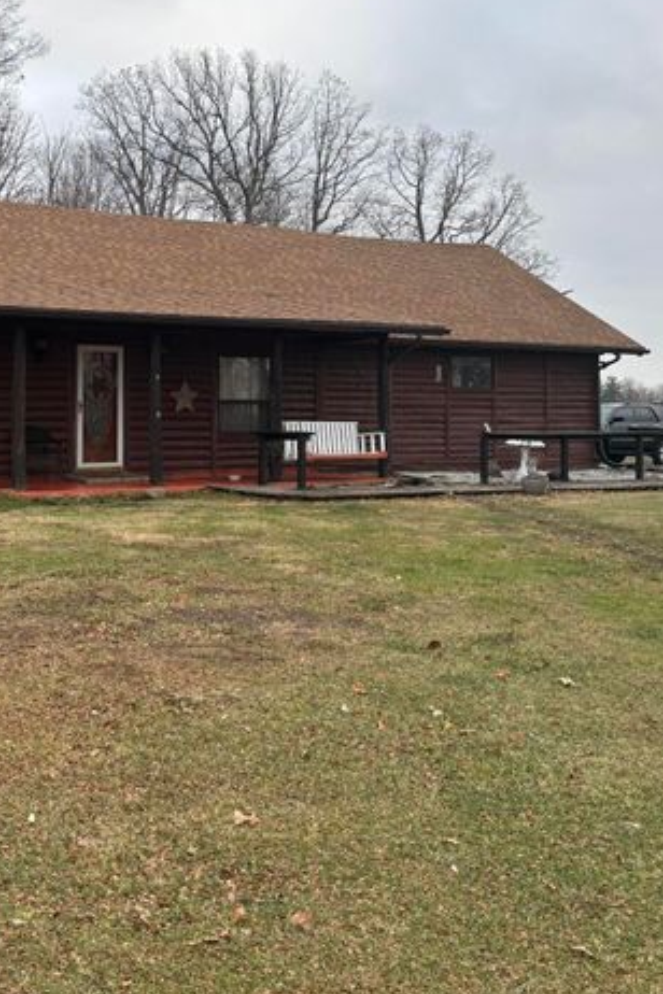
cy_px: 416
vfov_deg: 49.4
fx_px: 1077
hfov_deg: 33.5
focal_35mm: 39
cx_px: 168
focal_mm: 5.96
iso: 50
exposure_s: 1/818
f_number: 1.6
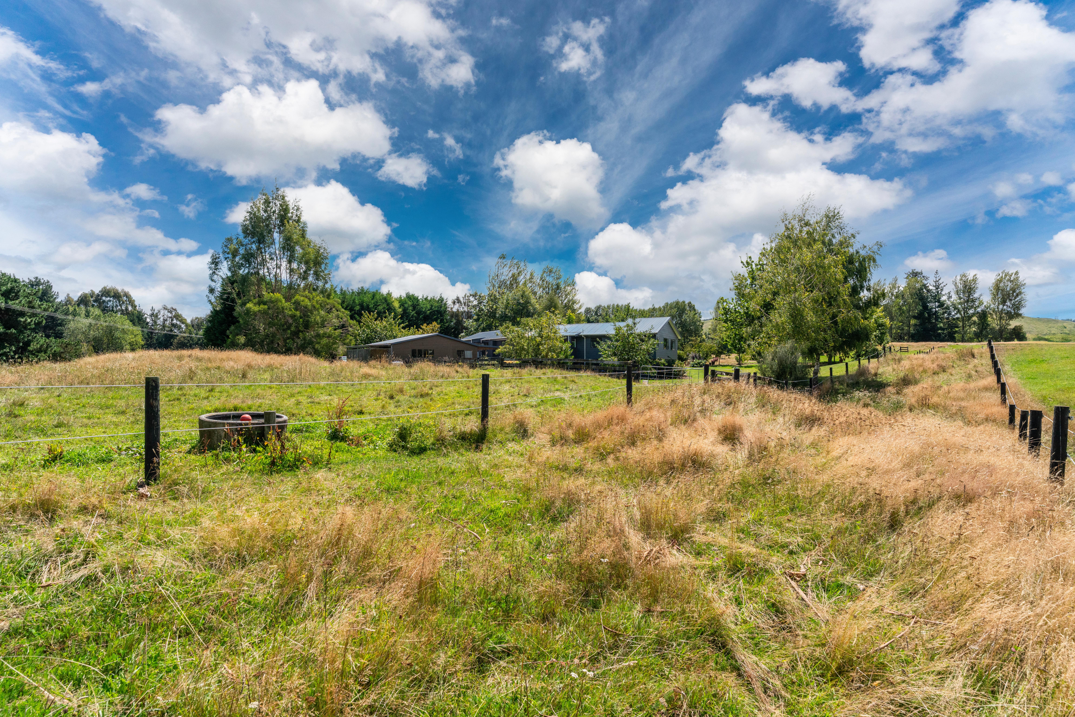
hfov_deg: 88.7
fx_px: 549
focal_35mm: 18
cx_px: 538
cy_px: 358
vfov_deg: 66.2
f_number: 9
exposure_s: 1/1600
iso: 640
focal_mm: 18.4
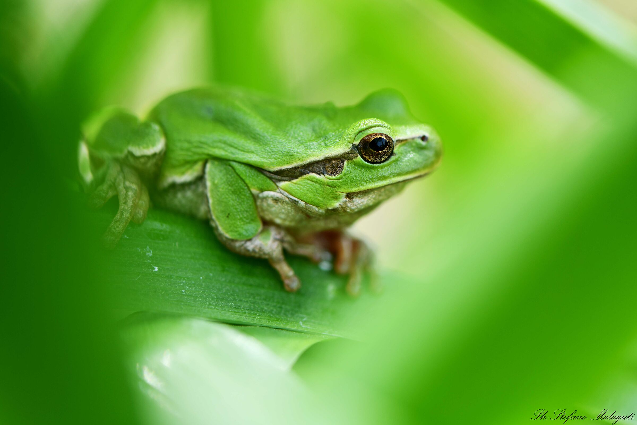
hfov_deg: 19.5
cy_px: 212
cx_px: 318
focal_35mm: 105
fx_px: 1858
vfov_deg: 13.0
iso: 125
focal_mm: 105
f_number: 5.6
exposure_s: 1/250
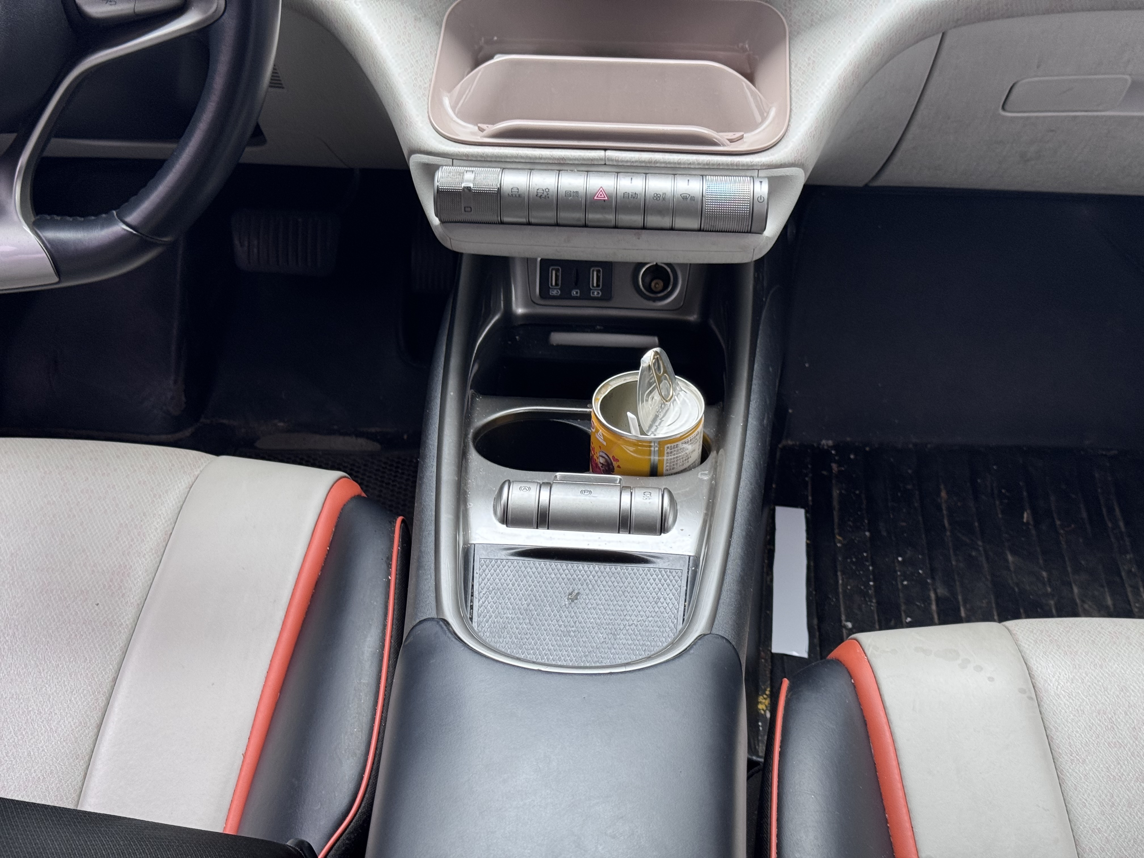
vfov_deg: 30.3
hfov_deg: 39.7
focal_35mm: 48
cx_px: 572
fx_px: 1586
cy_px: 429
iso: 80
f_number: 1.78
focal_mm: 6.76
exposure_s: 1/61
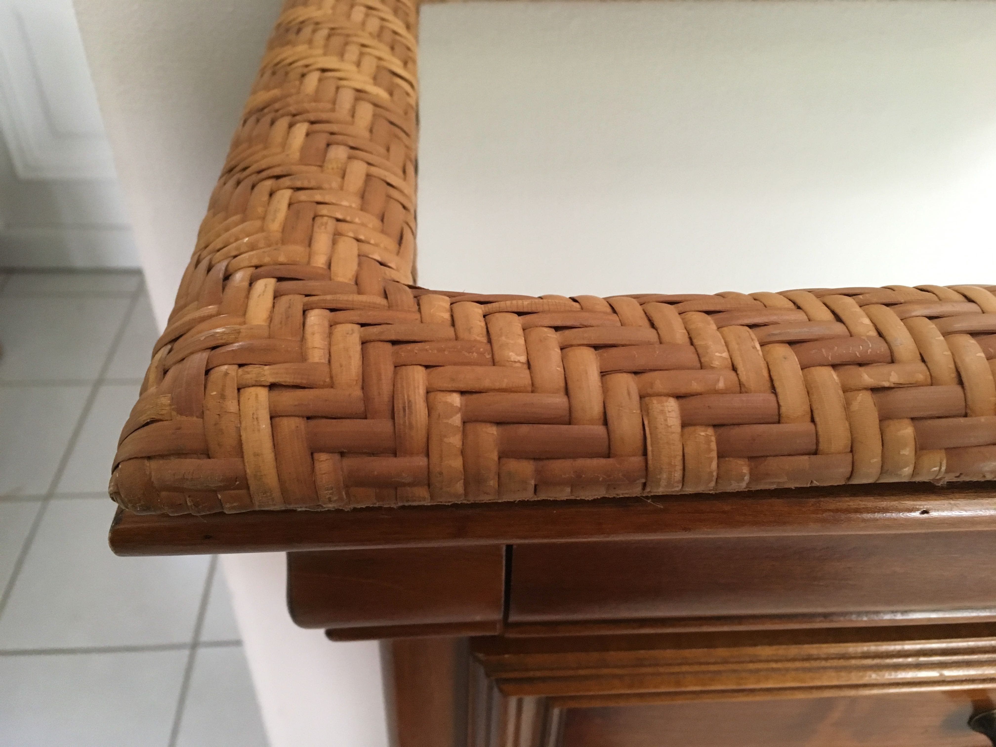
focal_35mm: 29
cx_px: 498
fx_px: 834
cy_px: 374
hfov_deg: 61.7
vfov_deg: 48.2
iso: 250
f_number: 2.2
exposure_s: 1/33
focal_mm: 4.15
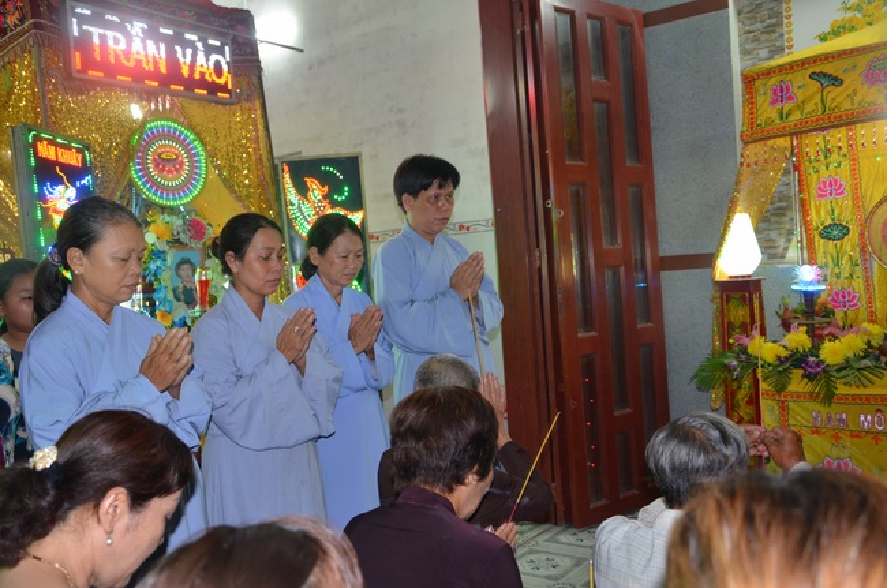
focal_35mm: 36
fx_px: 885
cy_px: 294
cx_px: 444
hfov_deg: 53.2
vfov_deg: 36.7
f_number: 4.5
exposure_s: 1/60
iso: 640
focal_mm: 24
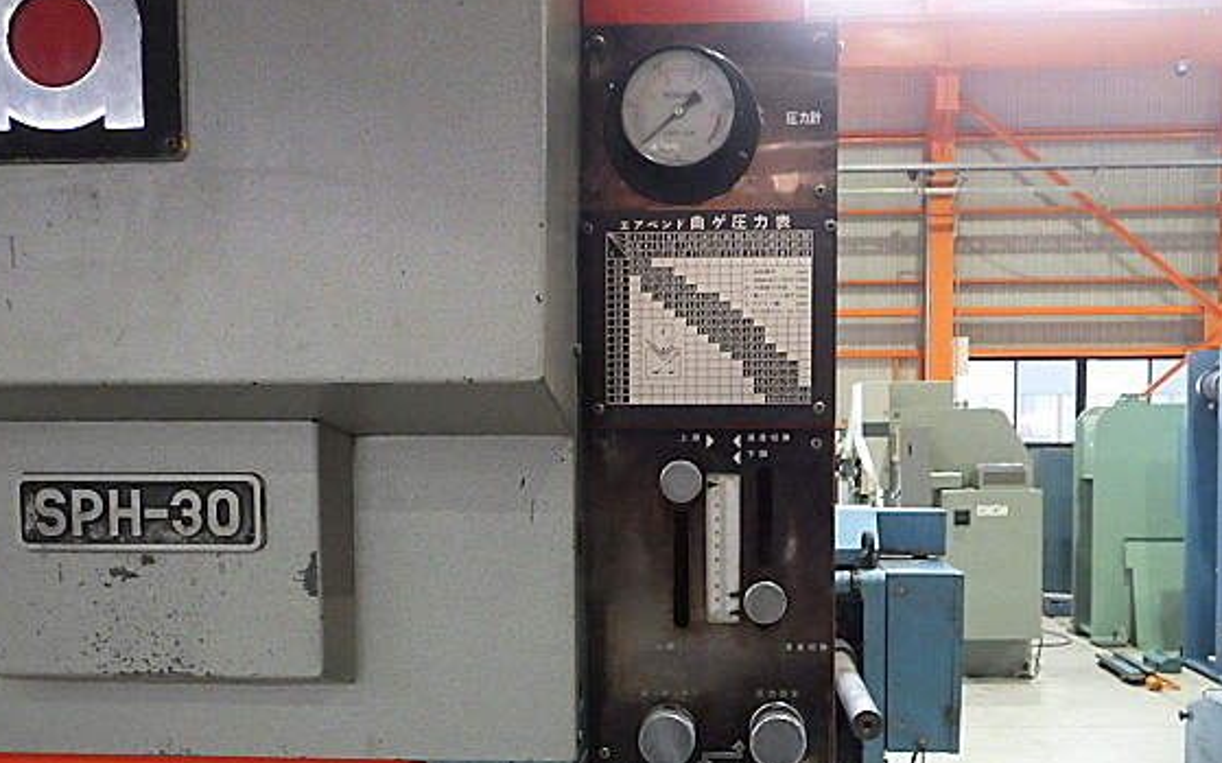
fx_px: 1132
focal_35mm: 34
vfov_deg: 36.9
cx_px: 673
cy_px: 498
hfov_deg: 56.6
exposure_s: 1/45
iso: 1250
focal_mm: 5
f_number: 3.5
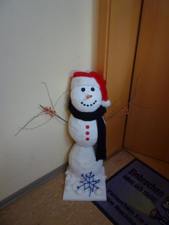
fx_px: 189
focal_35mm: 29
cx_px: 84
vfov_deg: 61.7
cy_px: 112
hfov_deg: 48.2
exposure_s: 1/8
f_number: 3.3
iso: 400
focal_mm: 5.2
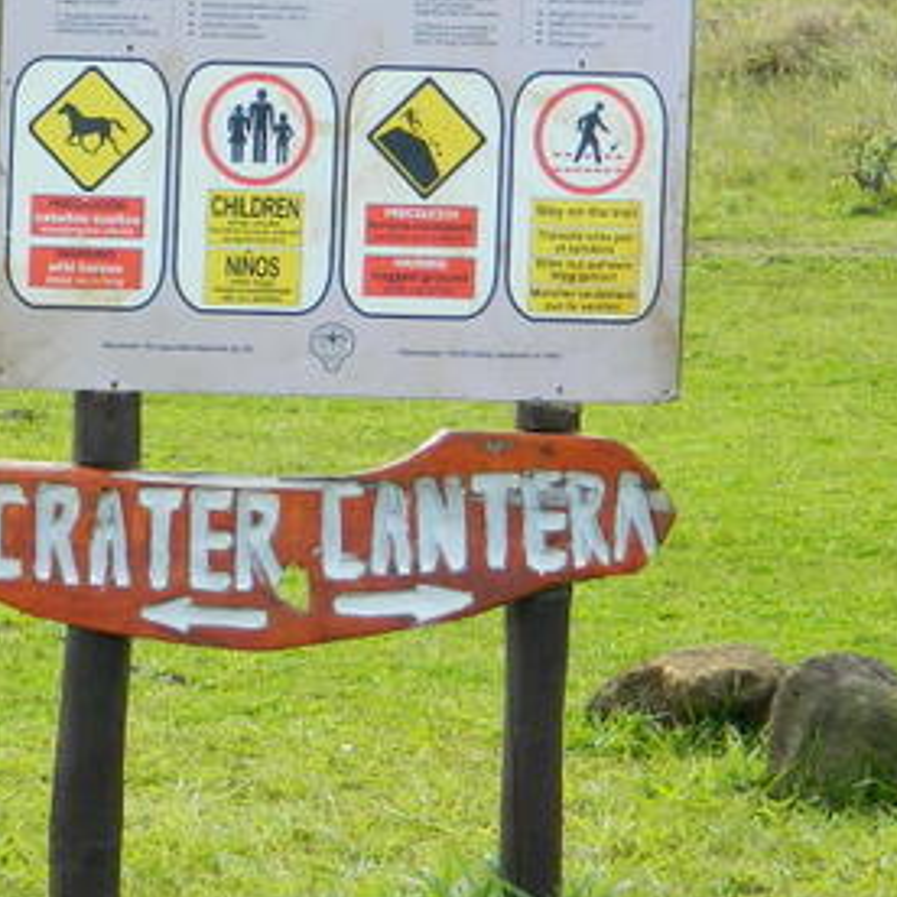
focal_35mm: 187
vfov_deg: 9.3
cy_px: 20
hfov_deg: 9.3
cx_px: -110
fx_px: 5482
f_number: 3.8
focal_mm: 10.2
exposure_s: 1/400
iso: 125
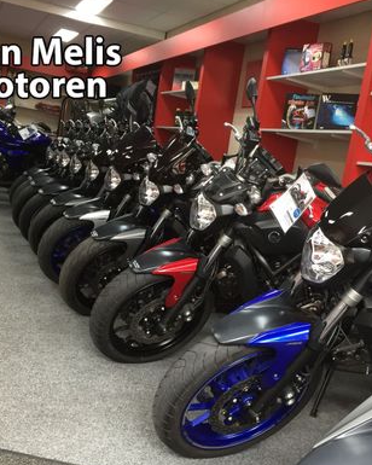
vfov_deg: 39.3
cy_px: 284
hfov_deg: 32.0
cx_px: 223
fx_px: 647
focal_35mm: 47
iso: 100
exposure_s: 1/33
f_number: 2.2
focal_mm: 4.15
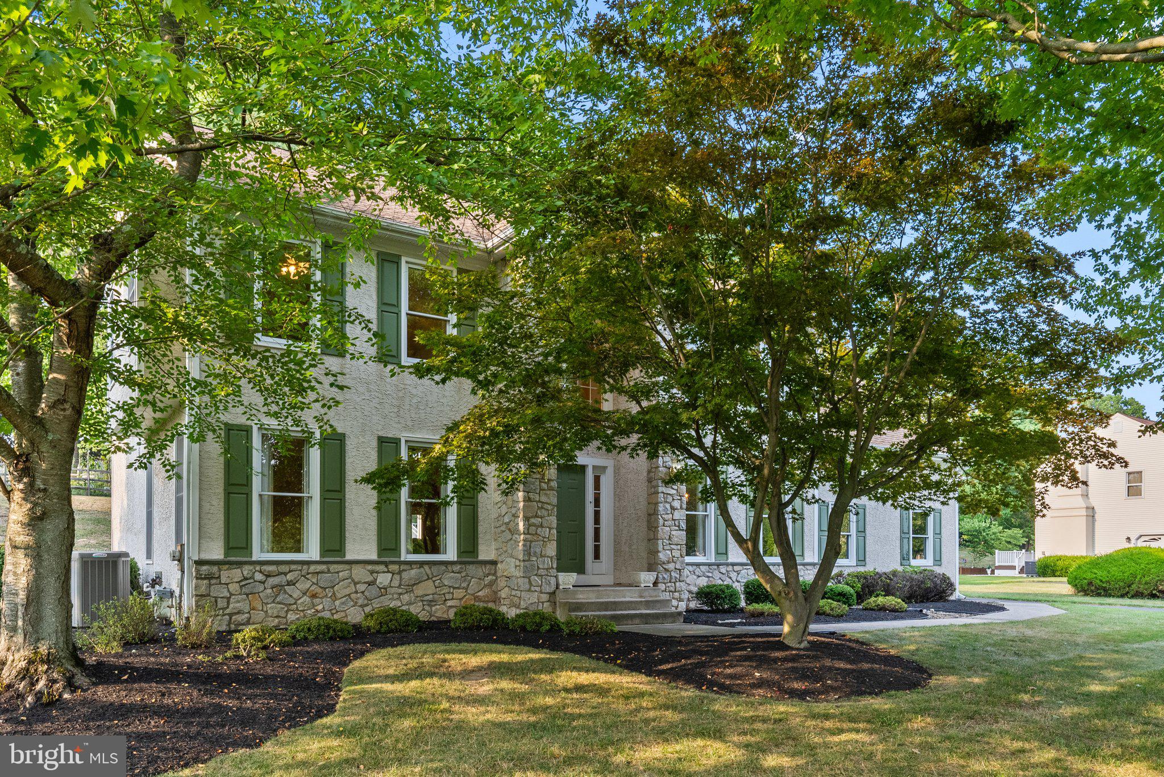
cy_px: 388
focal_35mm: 24
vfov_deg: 53.2
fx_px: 776
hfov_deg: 73.7
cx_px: 582
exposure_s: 1/60
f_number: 11
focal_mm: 24
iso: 800
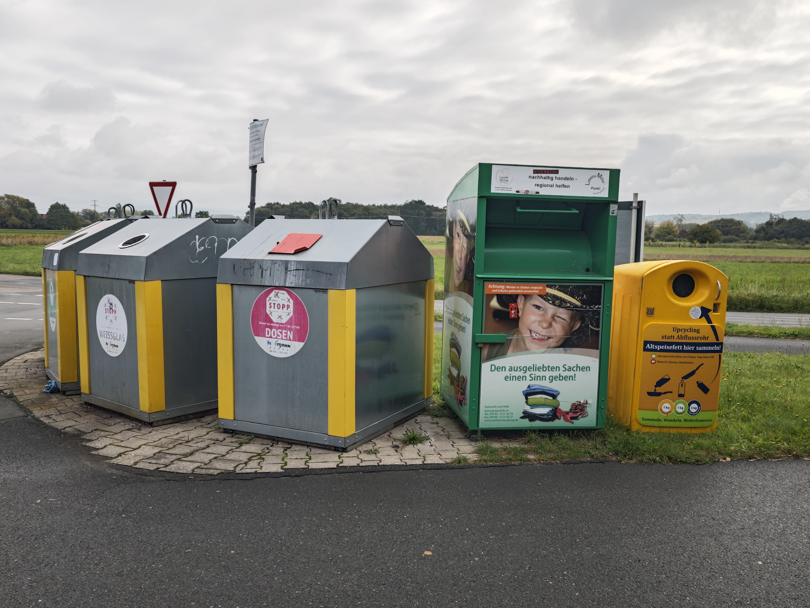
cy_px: 304
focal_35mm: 30
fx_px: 702
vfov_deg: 46.8
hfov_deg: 60.0
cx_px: 405
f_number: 1.6
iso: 50
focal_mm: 6.55
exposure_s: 1/636
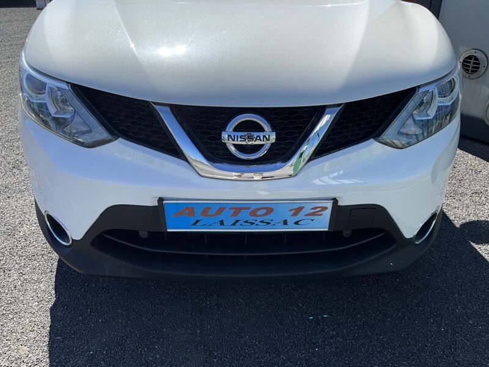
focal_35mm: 29
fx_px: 410
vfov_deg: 48.2
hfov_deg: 61.7
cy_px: 184
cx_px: 244
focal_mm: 3
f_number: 1.8
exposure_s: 1/1311
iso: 25
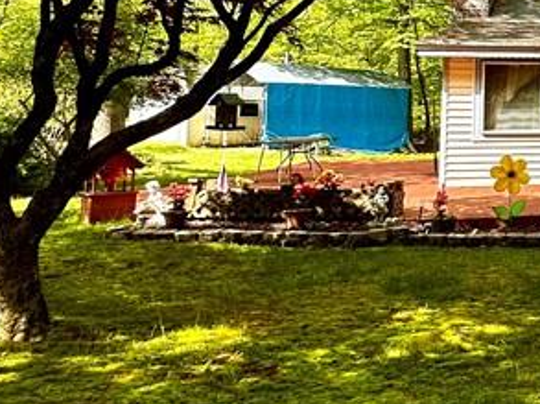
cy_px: 59
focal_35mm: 49
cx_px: 741
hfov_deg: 29.4
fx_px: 763
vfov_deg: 28.7
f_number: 2.2
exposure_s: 1/569
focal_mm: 2.22
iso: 40
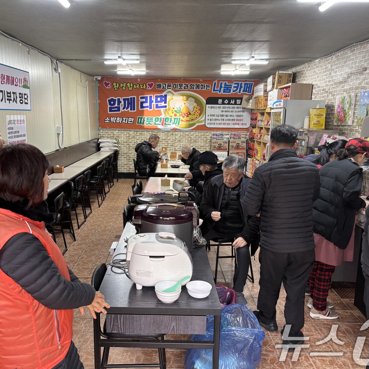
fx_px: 374
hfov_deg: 52.5
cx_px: 168
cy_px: 186
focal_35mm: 31
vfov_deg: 52.5
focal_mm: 5.96
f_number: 1.6
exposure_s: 1/60
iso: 100
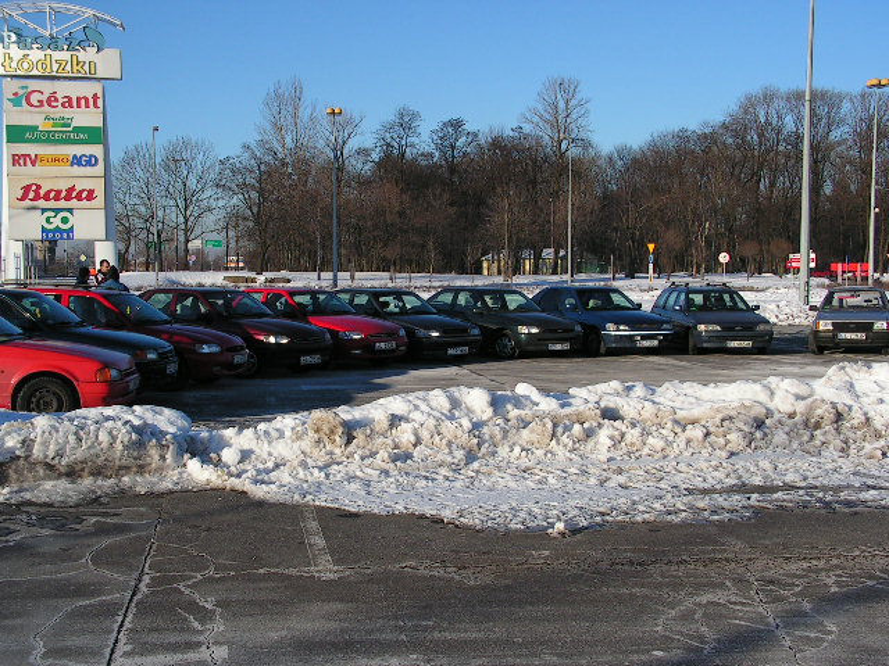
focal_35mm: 48
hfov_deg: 39.7
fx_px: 1233
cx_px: 444
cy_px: 333
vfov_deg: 30.3
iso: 100
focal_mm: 8.1
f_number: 3.2
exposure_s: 1/1600
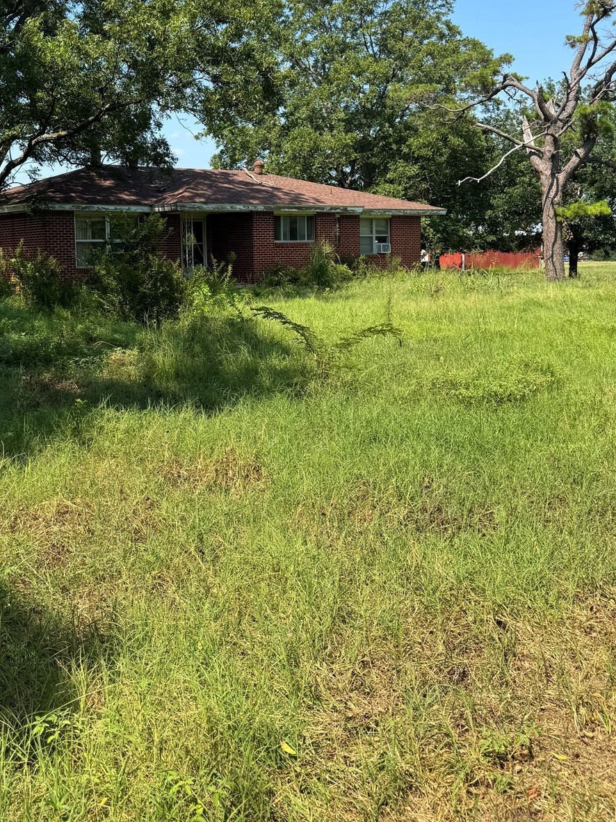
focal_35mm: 39
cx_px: 207
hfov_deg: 36.4
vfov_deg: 47.5
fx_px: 926
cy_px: 313
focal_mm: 6.76
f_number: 1.78
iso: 80
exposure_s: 1/2710
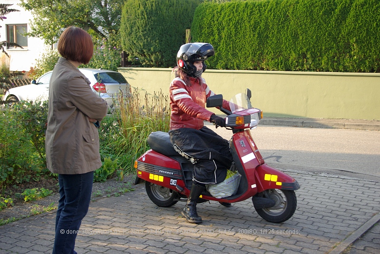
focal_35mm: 52
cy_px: 127
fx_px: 555
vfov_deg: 25.8
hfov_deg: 37.8
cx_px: 190
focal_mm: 35
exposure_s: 1/125
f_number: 4.5
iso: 200
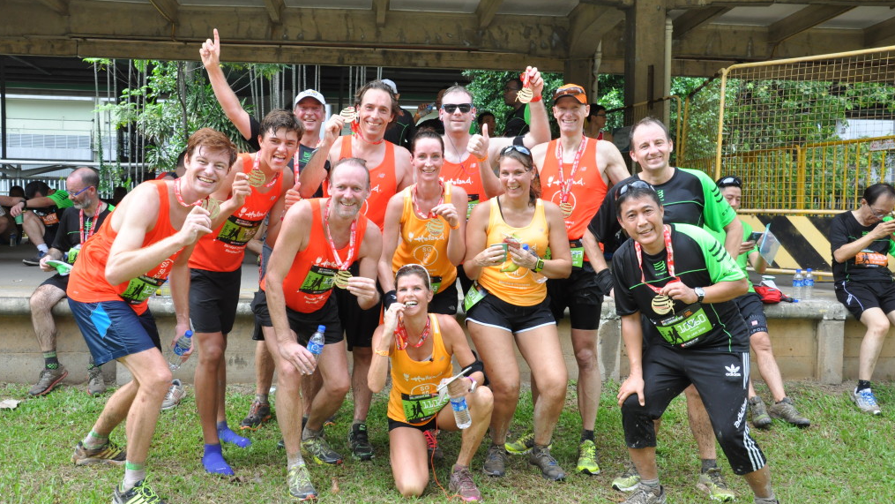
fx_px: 902
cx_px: 445
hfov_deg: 52.8
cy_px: 234
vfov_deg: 31.2
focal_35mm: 38
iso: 800
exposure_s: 1/400
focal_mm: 24
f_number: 7.1
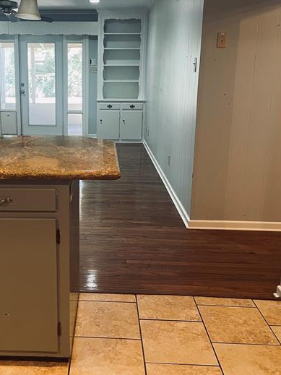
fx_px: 401
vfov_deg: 50.0
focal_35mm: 37
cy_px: 158
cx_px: 85
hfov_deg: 38.1
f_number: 1.6
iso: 200
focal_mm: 5.1
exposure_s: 1/60
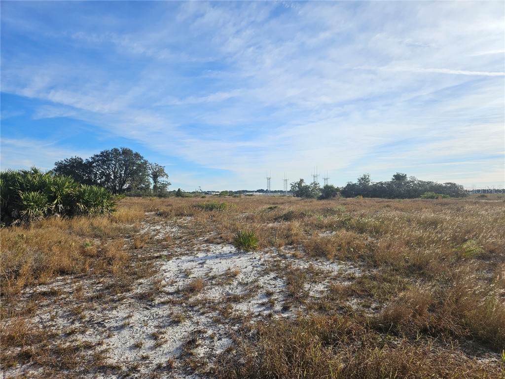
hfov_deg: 73.9
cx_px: 252
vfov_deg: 58.9
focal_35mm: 23
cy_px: 190
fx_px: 336
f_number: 1.8
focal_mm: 5.4
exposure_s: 1/2664
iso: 25
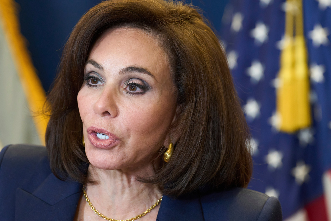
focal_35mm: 300
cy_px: 110
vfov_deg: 4.6
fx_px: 2759
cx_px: 166
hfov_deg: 6.9
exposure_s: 1/400
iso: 2500
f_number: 4
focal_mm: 200
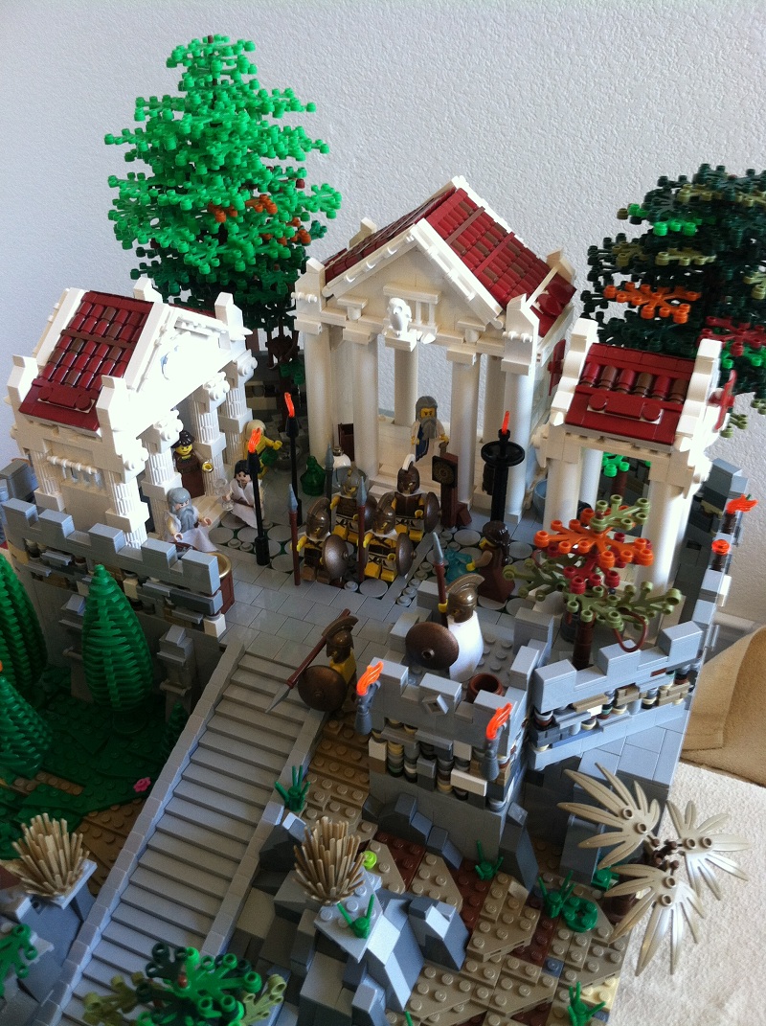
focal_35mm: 35
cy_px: 513
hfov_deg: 40.6
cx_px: 383
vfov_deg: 52.7
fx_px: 1035
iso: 100
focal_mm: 3.85
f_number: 2.8
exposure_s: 1/15
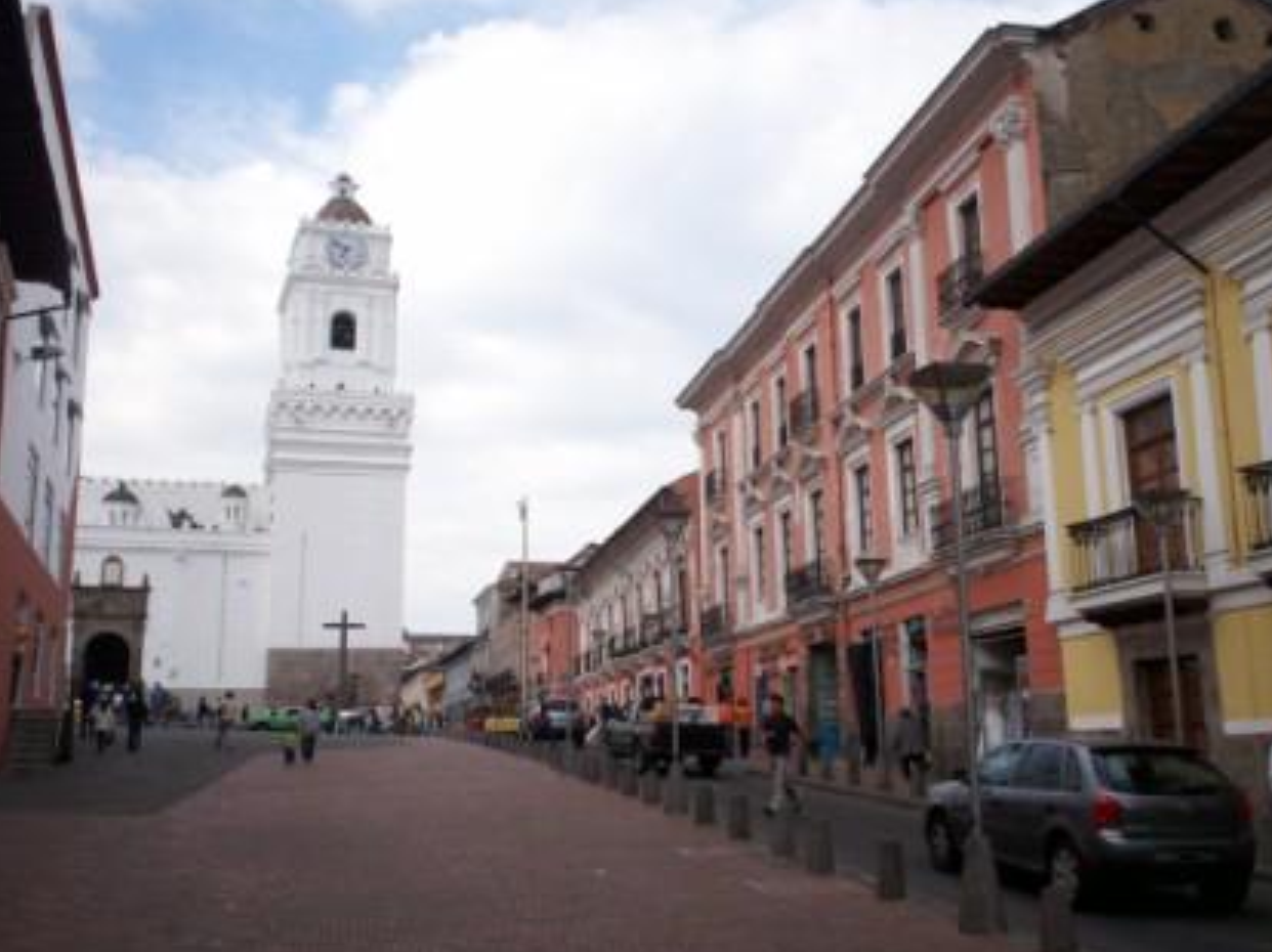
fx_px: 1432
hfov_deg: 47.9
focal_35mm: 39
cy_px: 451
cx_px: 614
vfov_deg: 36.8
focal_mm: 5.9
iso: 100
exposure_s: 1/342
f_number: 4.5
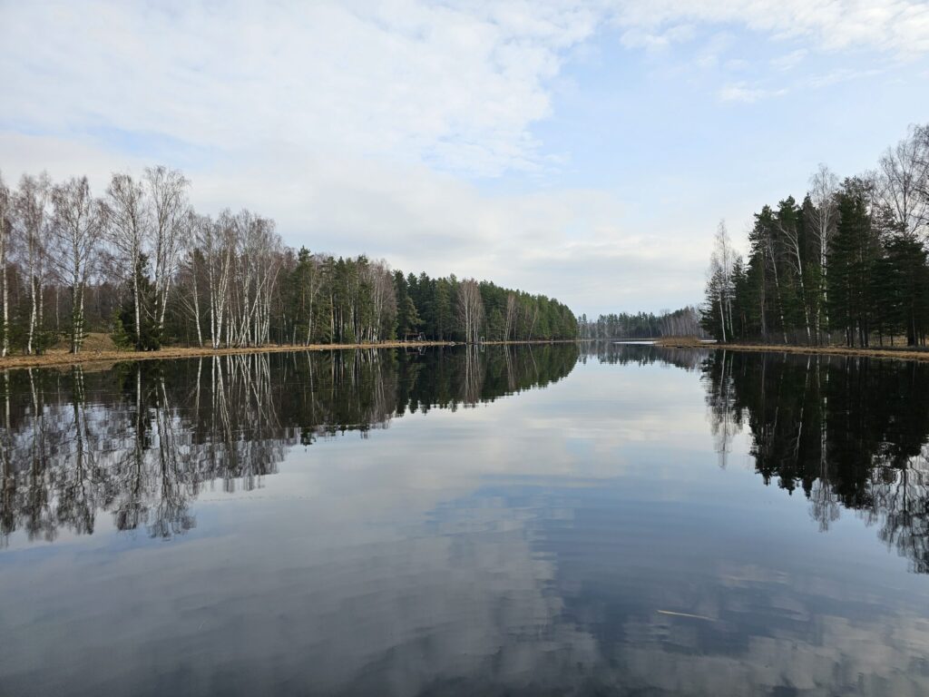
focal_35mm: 23
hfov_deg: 73.9
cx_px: 464
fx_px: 617
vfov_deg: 58.9
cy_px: 348
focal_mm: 6.3
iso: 10
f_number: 1.7
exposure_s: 1/628
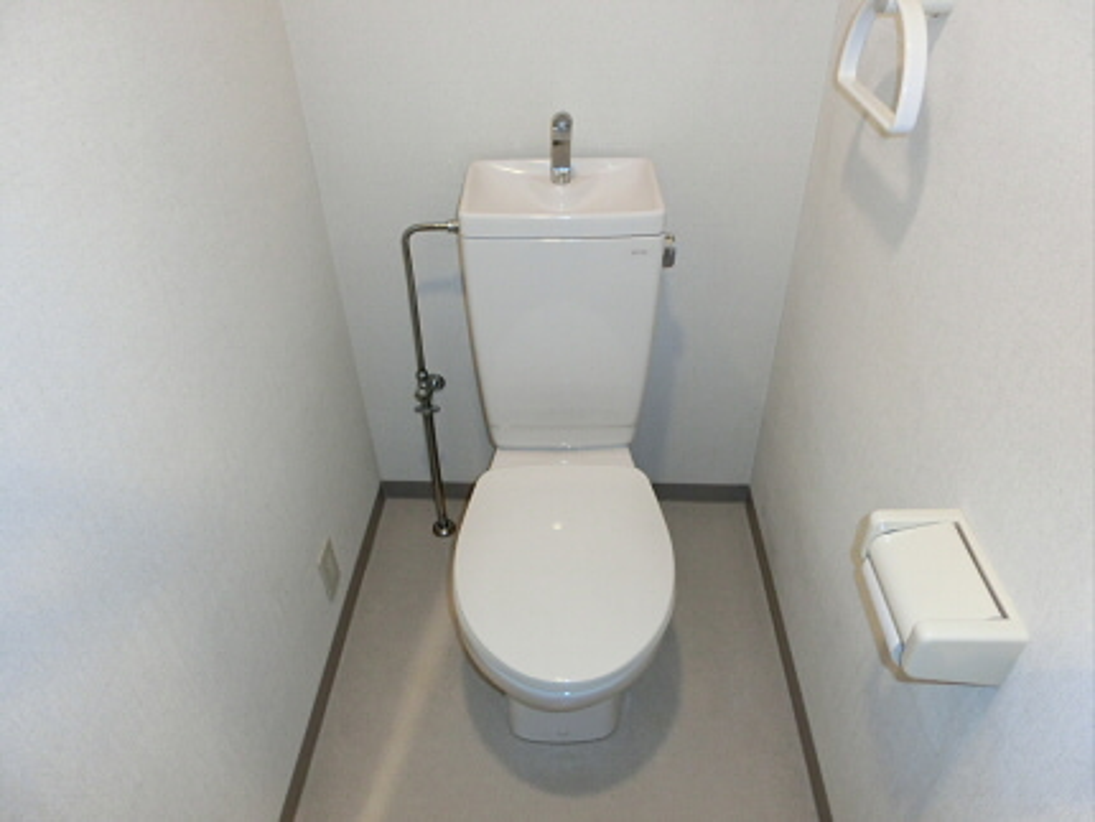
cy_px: 411
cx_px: 548
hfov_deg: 71.6
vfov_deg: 56.9
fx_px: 760
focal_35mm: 24
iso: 400
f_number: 3
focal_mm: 4.24
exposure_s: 1/40
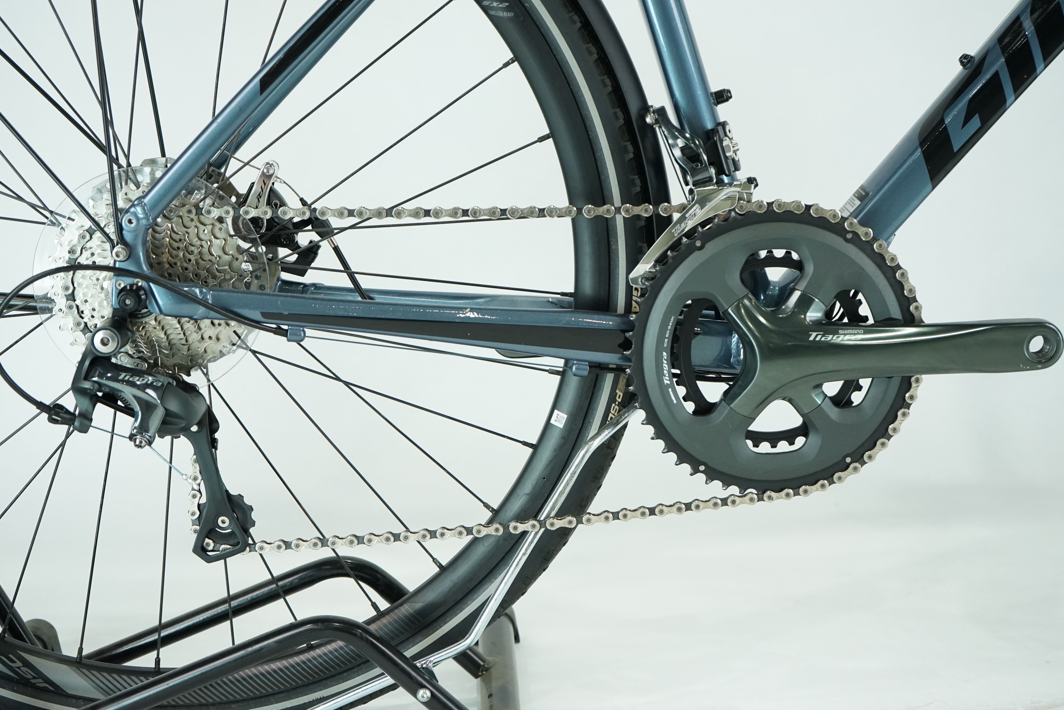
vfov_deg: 28.1
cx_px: 525
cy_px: 353
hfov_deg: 41.1
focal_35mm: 48
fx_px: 1419
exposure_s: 1/200
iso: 1600
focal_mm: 47
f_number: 5.6
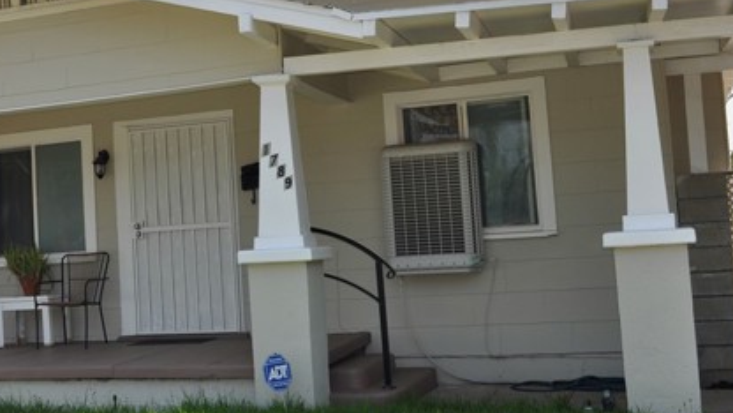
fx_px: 1127
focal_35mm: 58
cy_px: 160
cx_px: 185
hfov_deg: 35.2
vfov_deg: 20.7
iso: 200
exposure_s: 1/200
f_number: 11
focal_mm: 24
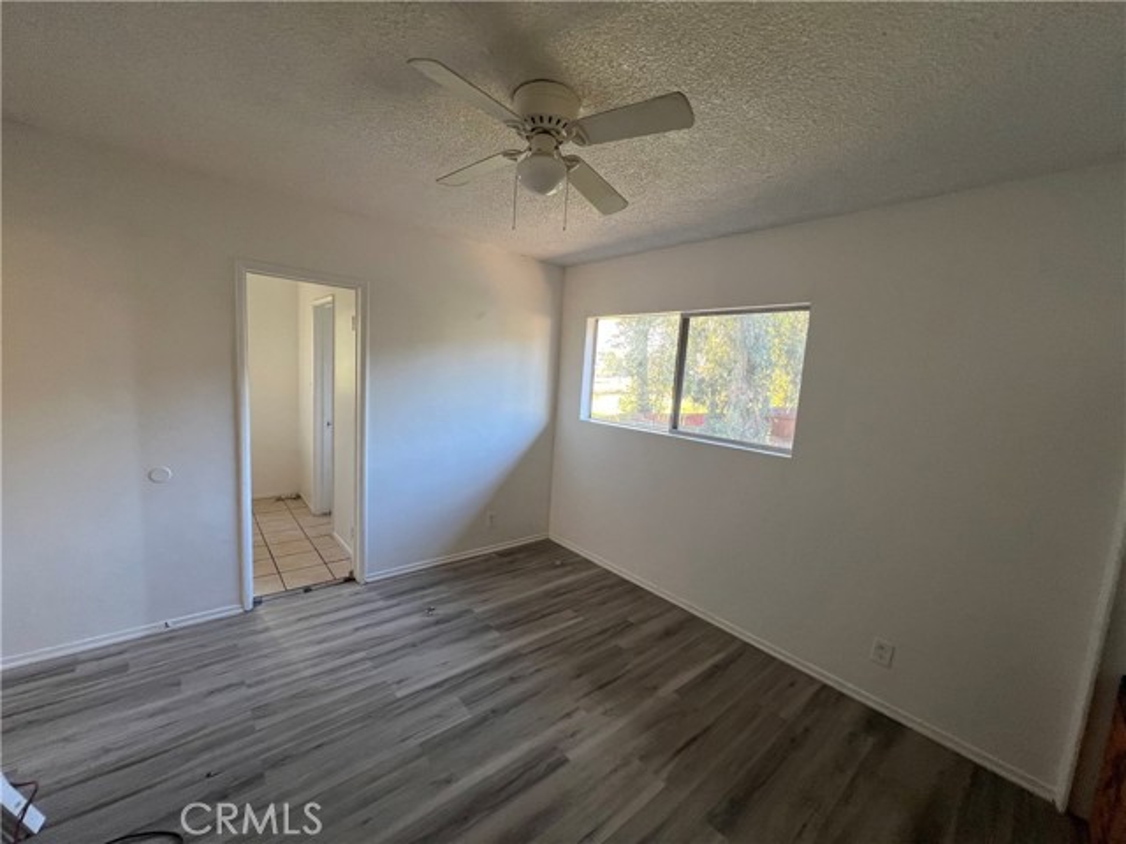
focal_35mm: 13
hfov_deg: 106.2
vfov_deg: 89.9
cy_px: 422
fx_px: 423
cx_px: 563
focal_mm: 1.57
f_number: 1.8
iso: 160
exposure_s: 1/99
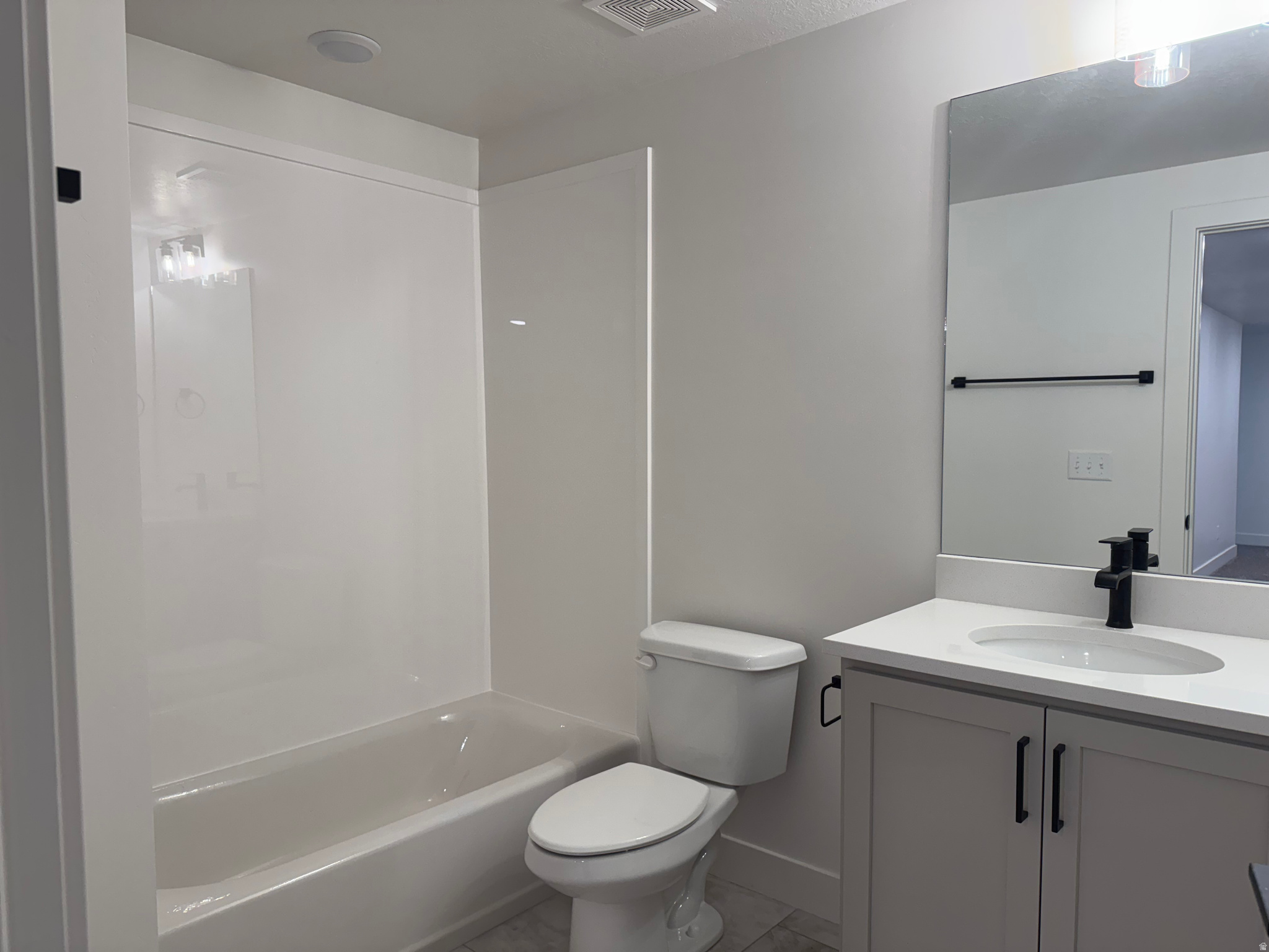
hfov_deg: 71.6
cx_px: 634
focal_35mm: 24
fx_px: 880
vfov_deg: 56.8
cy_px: 476
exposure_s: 1/120
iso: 125
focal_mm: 6.76
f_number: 1.78
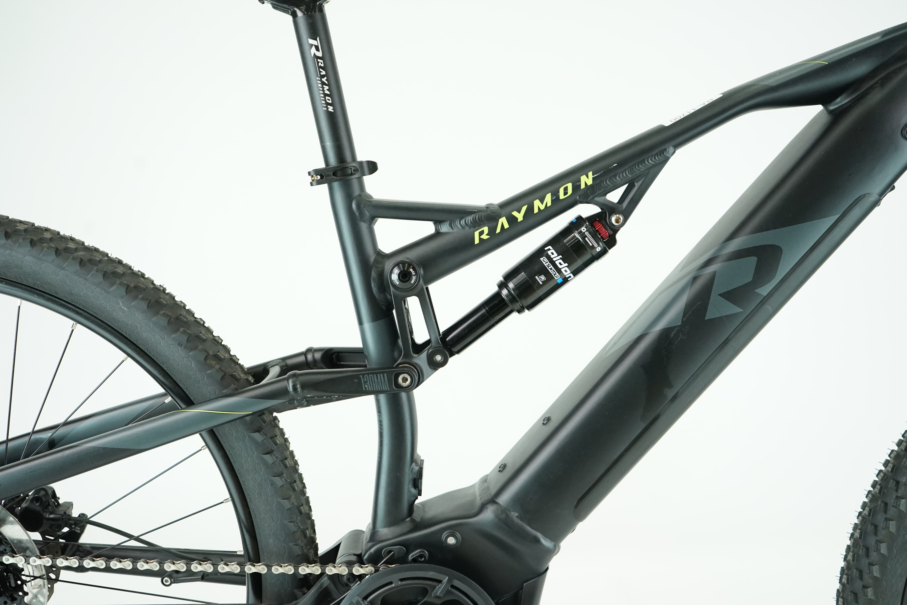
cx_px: 454
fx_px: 907
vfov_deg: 36.9
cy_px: 302
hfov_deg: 53.1
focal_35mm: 36
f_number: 5
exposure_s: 1/200
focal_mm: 36
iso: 2500
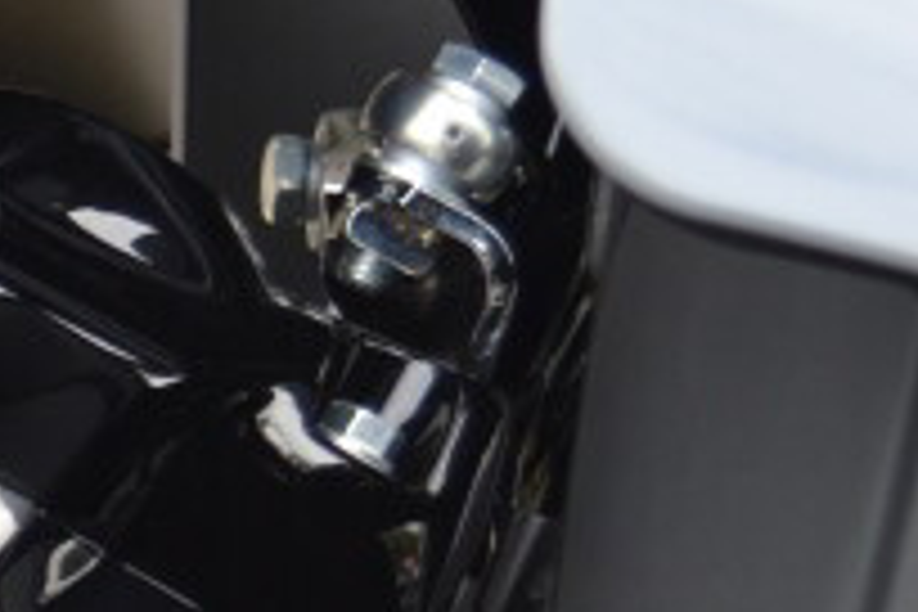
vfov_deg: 4.8
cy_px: 1318
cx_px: -1274
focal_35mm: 282
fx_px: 7190
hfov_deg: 6.9
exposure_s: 1/125
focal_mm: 32
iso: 125
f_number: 5.6
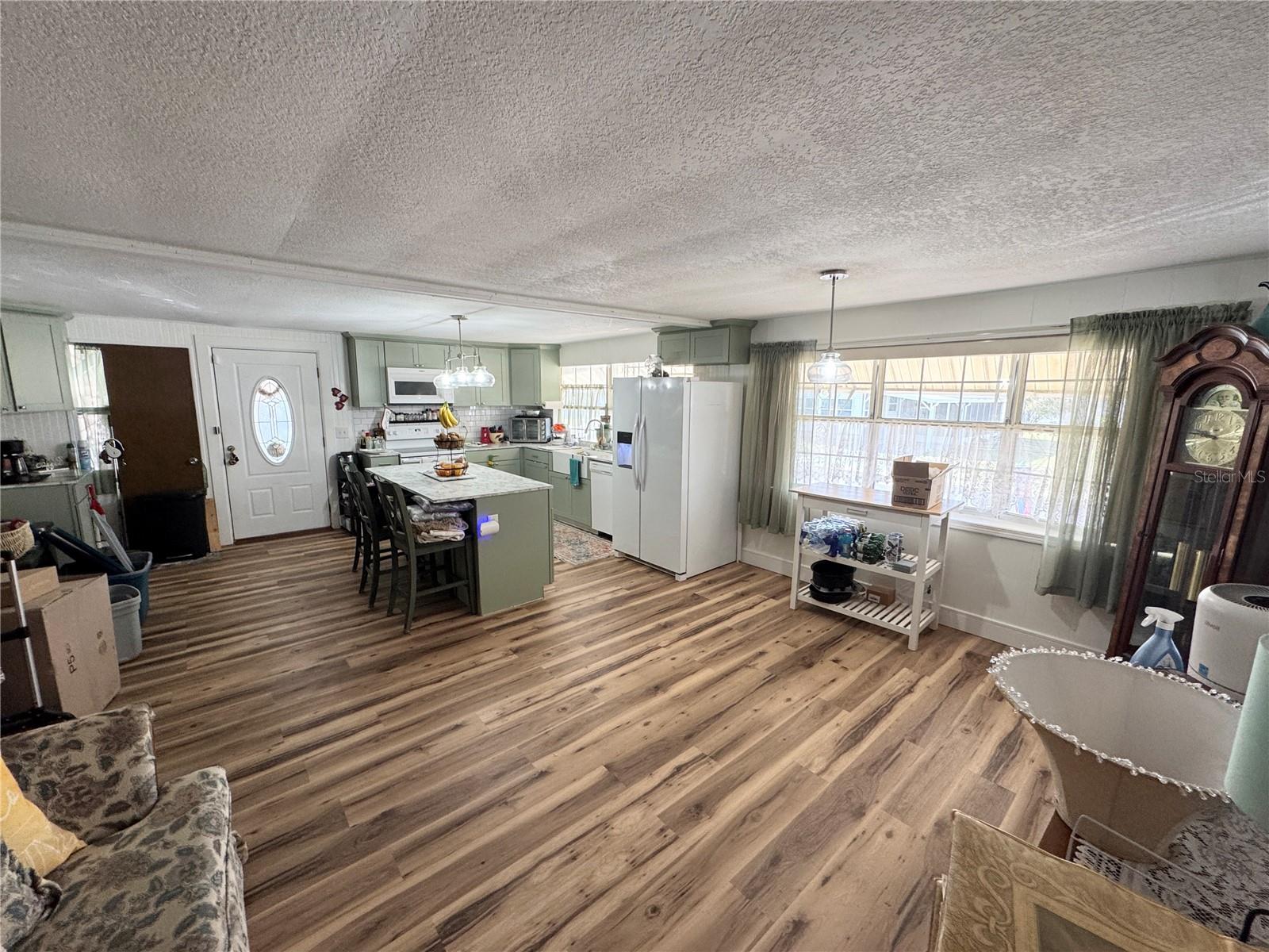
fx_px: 513
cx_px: 634
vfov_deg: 85.7
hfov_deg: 102.1
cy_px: 476
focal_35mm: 14
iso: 200
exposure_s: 1/120
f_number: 2.2
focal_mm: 2.22
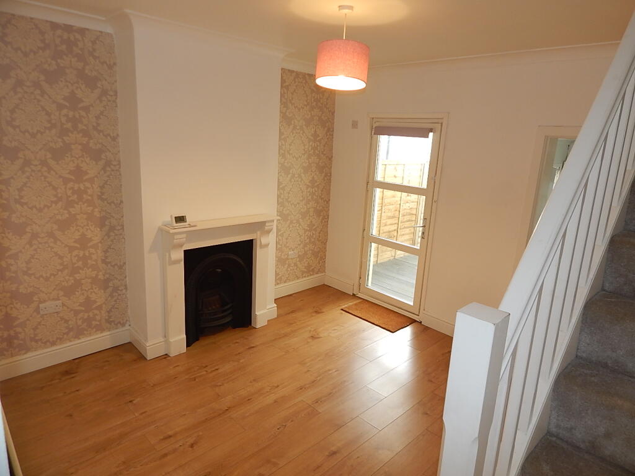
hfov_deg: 73.9
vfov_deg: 58.9
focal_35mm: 23
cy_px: 238
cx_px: 318
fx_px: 422
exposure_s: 1/30
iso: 125
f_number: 3
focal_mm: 4
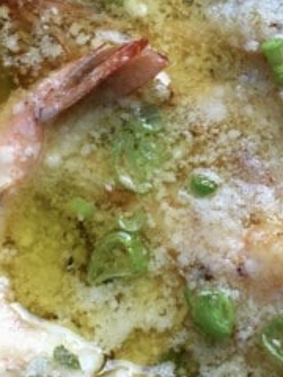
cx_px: 204
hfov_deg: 25.0
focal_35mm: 58
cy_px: 19
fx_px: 632
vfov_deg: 31.3
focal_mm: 4.15
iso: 40
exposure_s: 1/33
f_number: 2.2
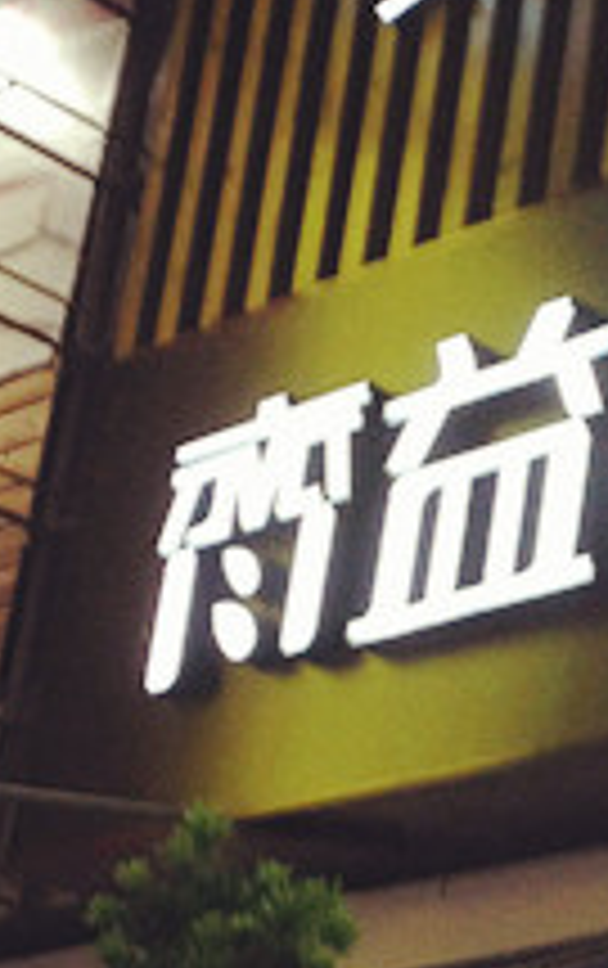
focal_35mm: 130
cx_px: 653
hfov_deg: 10.0
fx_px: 3435
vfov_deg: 16.0
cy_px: 621
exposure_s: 1/20
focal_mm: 4.13
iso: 100
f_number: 2.4
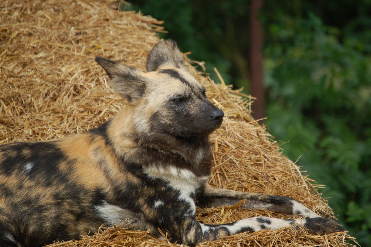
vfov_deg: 4.6
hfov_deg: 6.9
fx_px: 3089
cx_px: 186
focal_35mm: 300
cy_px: 124
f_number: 5.6
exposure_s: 1/640
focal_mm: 200
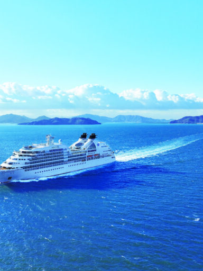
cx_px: 47
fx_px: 281
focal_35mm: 36
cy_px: 127
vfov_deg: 51.3
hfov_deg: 38.5
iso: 210
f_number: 5
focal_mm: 12.29
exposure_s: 1/120
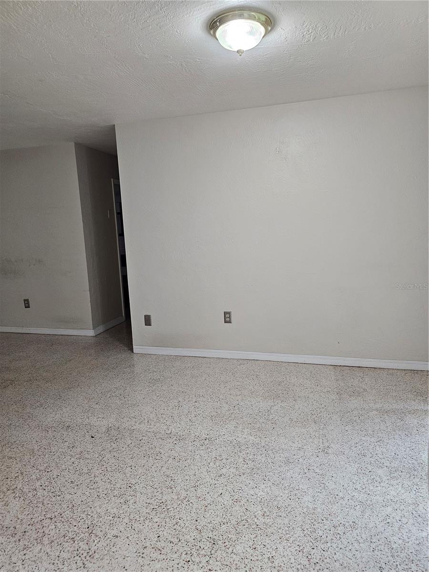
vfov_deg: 73.9
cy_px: 286
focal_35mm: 23
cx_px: 214
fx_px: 380
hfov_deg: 58.9
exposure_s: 1/120
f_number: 1.7
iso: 320
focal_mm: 6.3
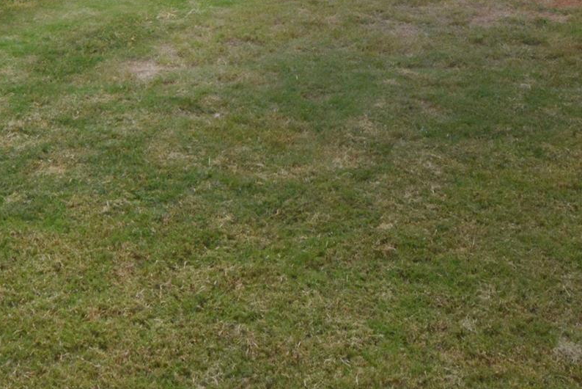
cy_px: -209
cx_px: 277
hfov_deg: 34.5
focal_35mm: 58
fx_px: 938
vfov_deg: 19.9
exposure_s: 1/400
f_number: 10
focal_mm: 10
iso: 400
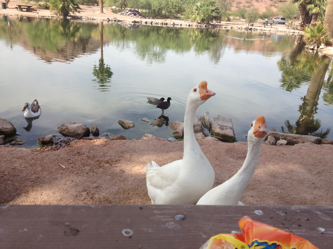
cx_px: 166
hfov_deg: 52.6
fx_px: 337
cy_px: 124
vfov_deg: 40.7
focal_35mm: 35
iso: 64
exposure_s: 1/1151
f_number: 2.4
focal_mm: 4.28
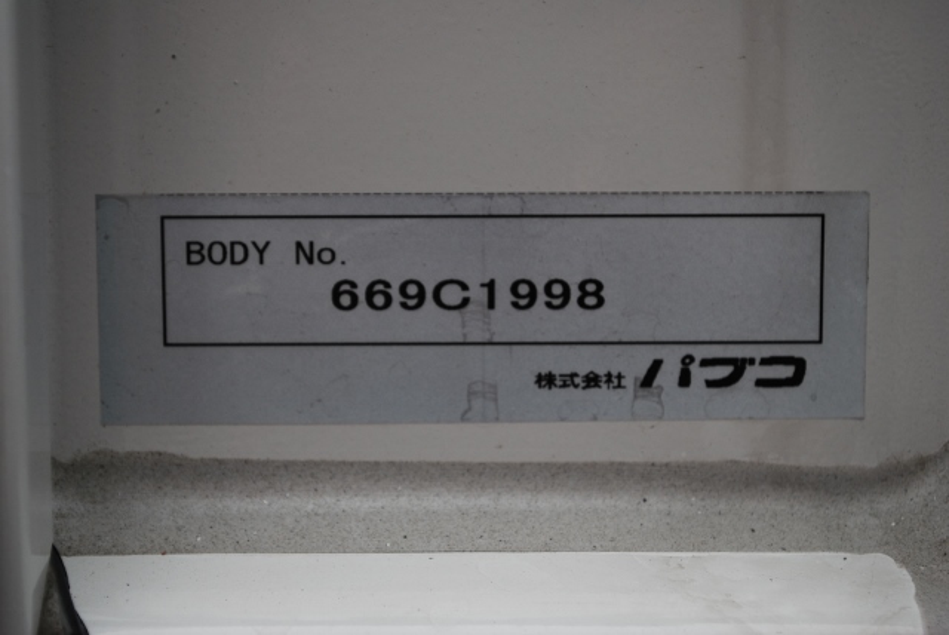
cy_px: 318
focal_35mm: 69
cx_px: 474
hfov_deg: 29.2
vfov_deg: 19.8
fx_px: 1821
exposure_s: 1/125
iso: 125
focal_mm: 46
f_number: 5.6
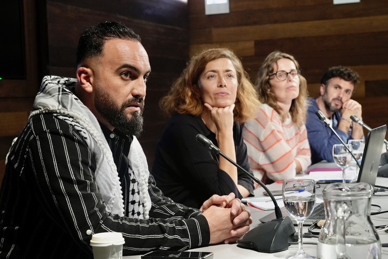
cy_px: 130
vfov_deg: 18.7
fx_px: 787
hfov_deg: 27.7
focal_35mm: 73
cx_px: 194
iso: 3200
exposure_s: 1/60
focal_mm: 49
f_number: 6.3
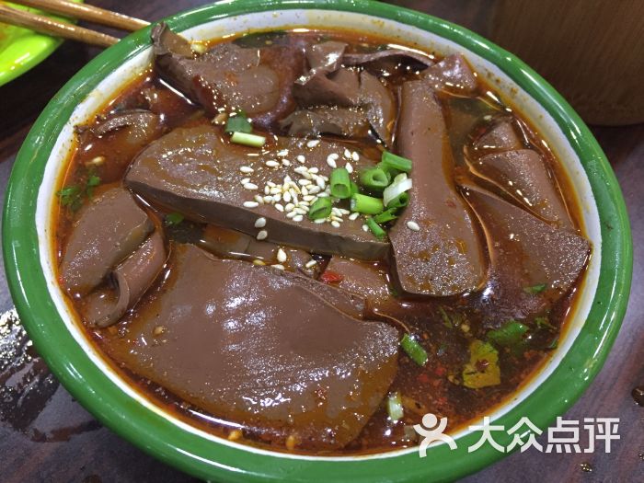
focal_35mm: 29
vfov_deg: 48.2
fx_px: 540
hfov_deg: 61.7
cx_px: 322
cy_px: 242
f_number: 2.2
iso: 320
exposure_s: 1/33
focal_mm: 4.15
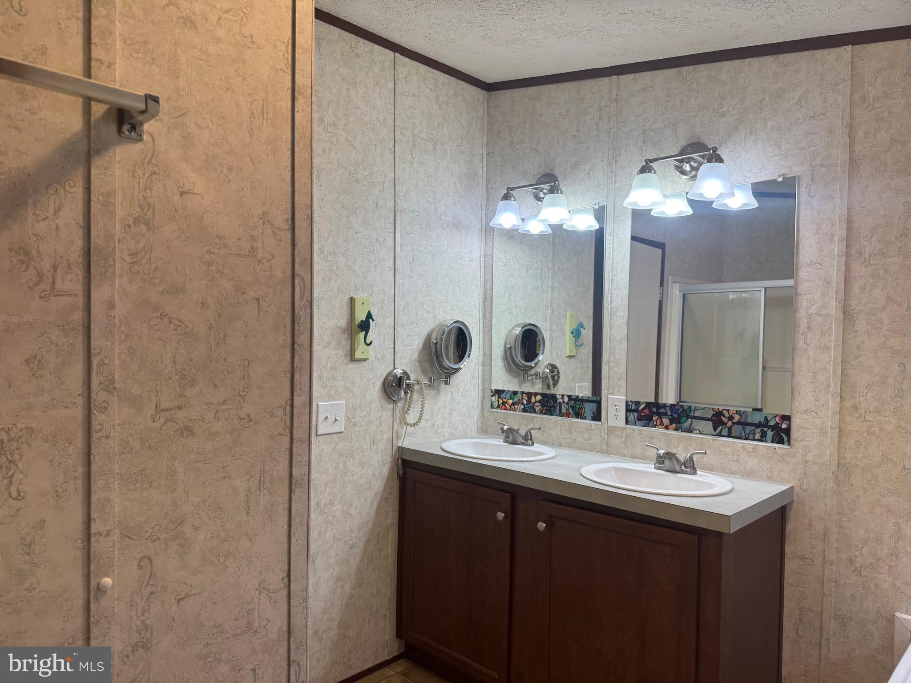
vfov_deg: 56.8
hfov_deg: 71.6
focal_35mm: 24
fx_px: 632
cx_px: 456
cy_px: 342
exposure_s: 1/120
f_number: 1.78
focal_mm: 6.76
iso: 100
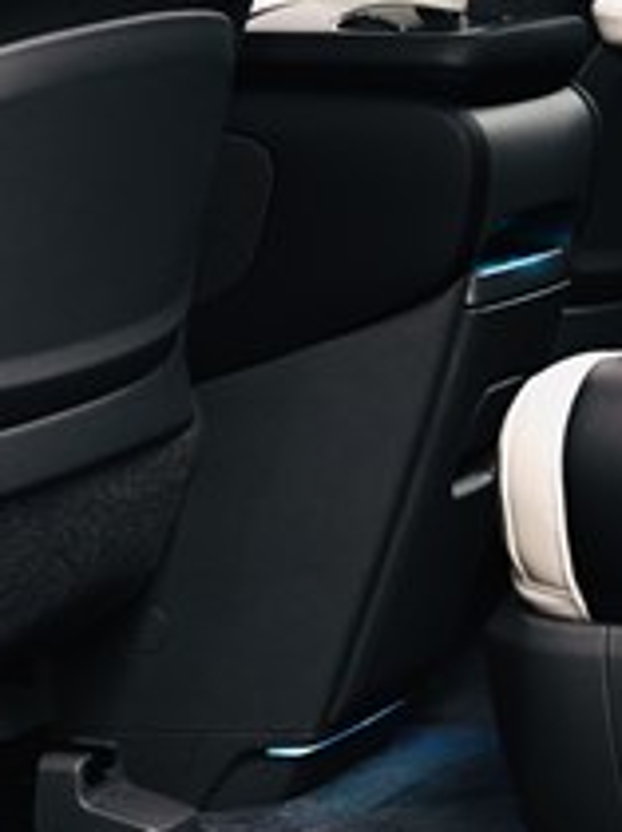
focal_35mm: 169
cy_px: -18
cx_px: 1458
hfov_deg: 8.1
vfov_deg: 11.6
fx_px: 4057
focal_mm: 36
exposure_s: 1/125
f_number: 4
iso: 1600
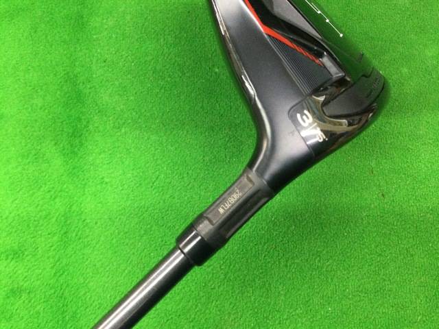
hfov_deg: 58.4
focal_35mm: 31
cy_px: 164
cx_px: 220
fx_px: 393
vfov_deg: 45.4
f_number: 2.4
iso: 200
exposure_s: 1/30
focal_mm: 3.3
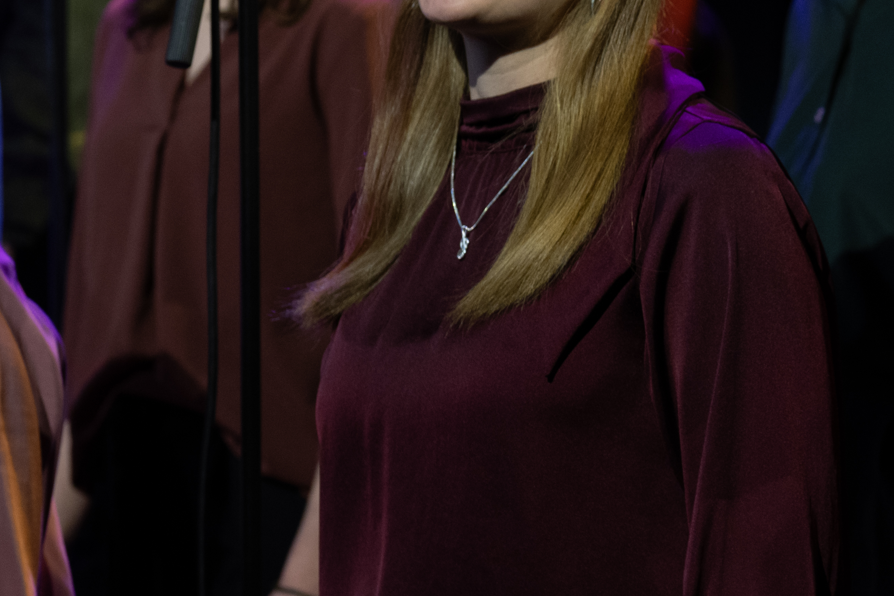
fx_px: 6679
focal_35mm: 269
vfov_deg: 5.1
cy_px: 25
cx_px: 1153
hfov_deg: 7.6
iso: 800
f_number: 3.5
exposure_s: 1/160
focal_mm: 85
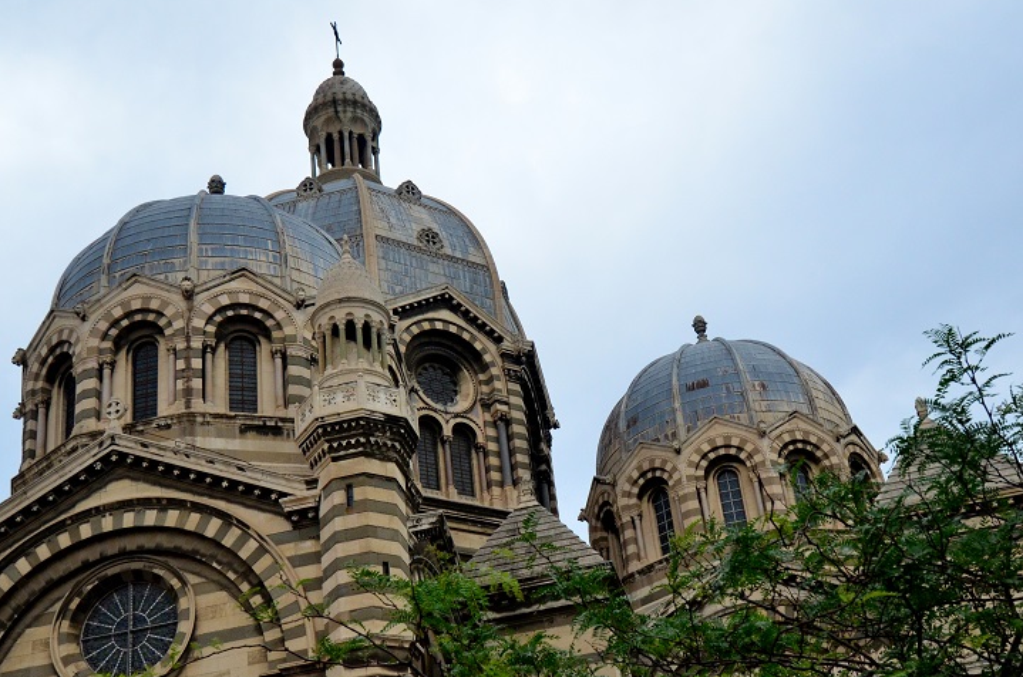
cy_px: 460
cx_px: 573
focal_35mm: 50
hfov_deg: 39.6
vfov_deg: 26.7
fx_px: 1418
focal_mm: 24
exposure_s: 1/8000
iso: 1000
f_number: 4.5
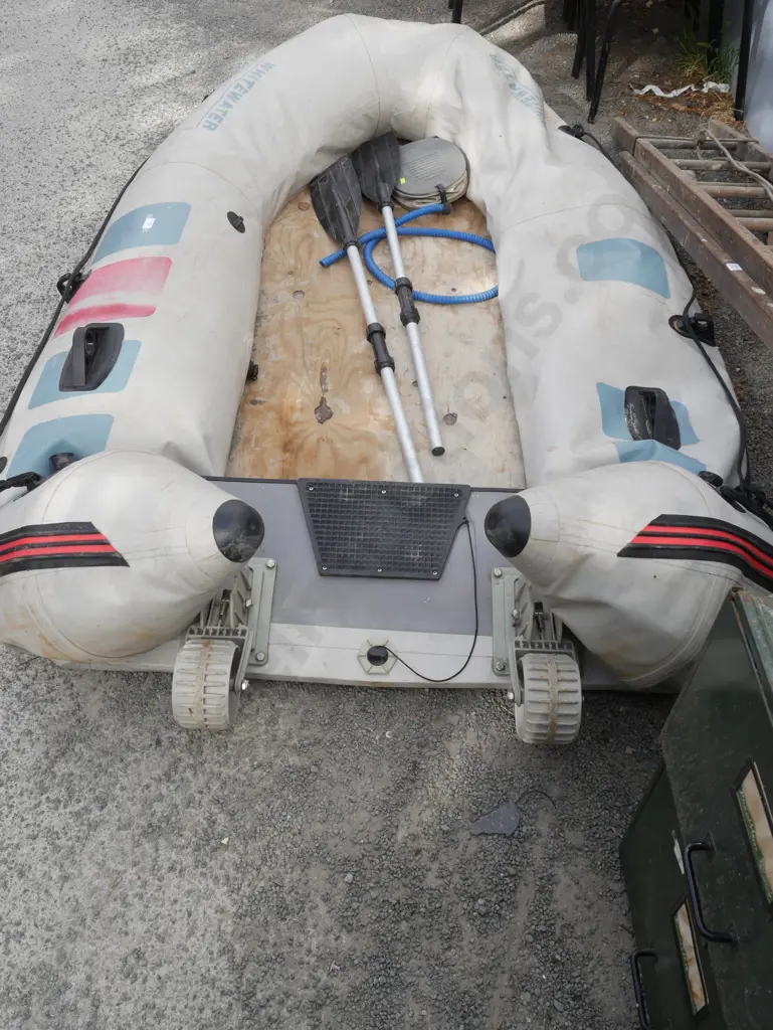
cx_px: 386
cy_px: 515
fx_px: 892
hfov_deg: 46.8
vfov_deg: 59.9
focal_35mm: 30
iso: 200
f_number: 7.1
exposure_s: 1/320
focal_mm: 15
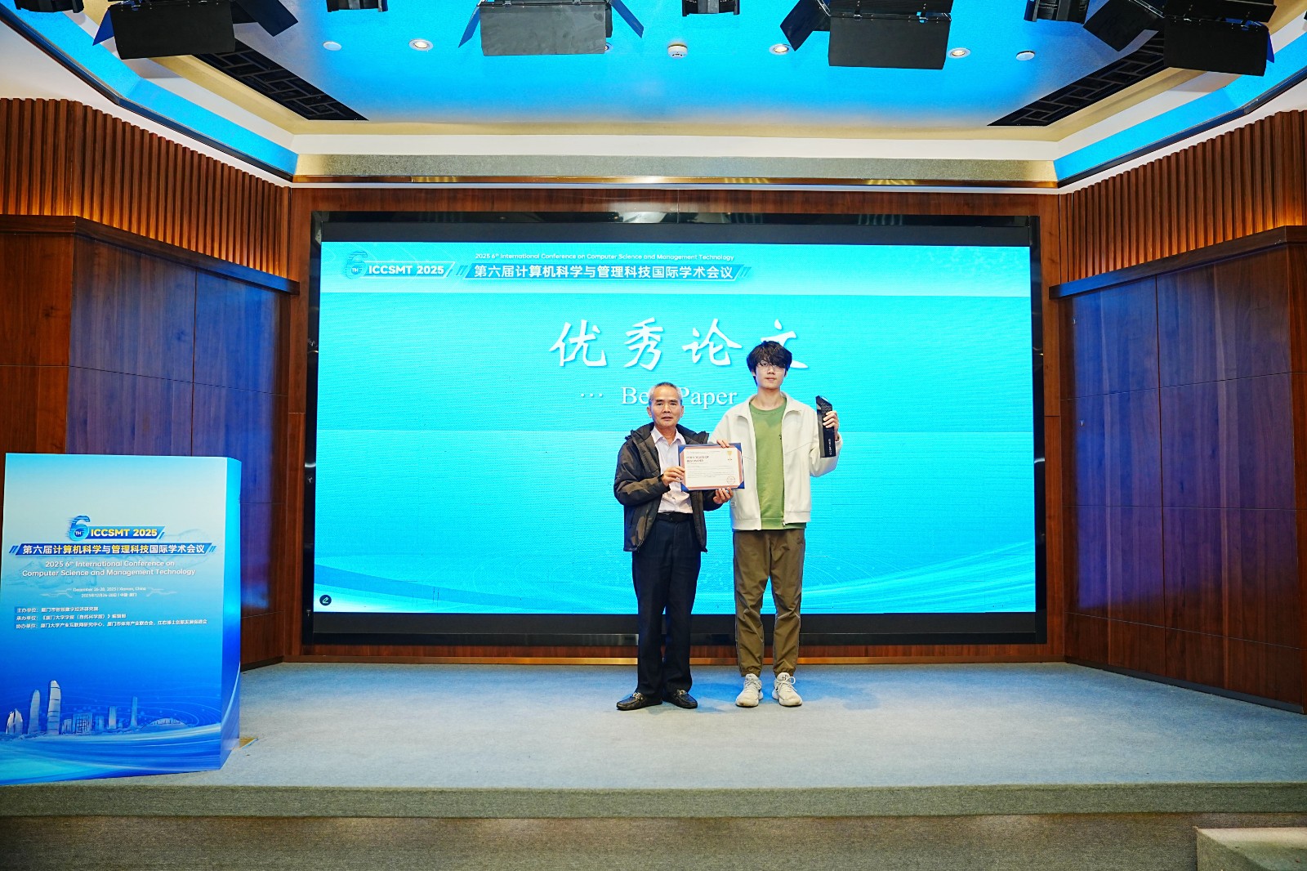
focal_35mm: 27
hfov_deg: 67.4
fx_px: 980
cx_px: 654
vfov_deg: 47.9
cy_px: 436
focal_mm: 27
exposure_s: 1/200
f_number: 3.5
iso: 1000
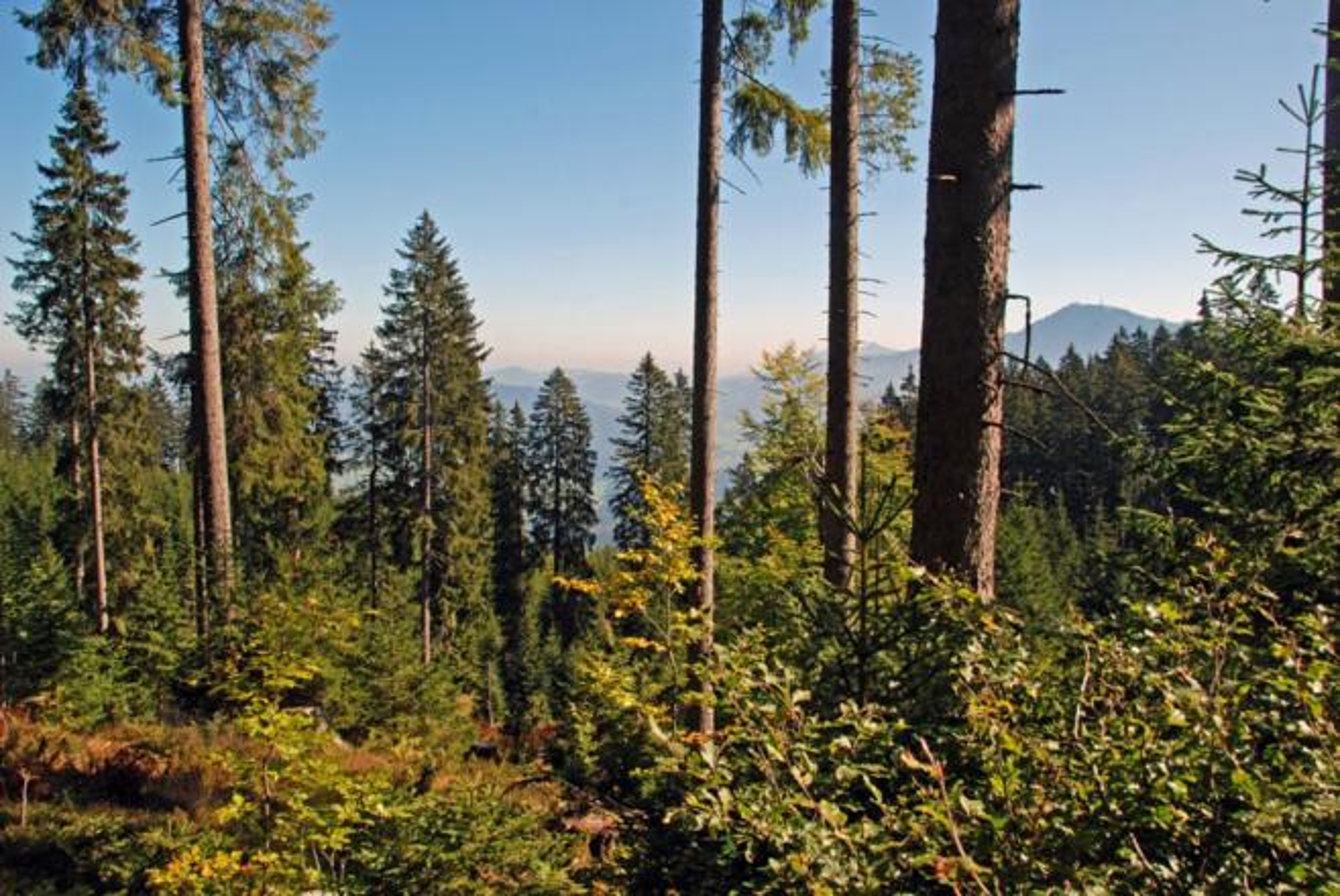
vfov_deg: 43.7
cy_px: 448
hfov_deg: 61.9
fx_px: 1118
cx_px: 670
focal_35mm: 30
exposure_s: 1/125
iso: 125
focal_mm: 20
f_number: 9
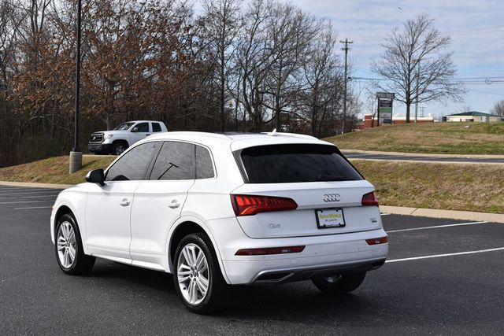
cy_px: 168
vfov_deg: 23.8
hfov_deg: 35.0
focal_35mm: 57
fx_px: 798
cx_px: 252
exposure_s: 1/320
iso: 100
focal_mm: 38
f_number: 9
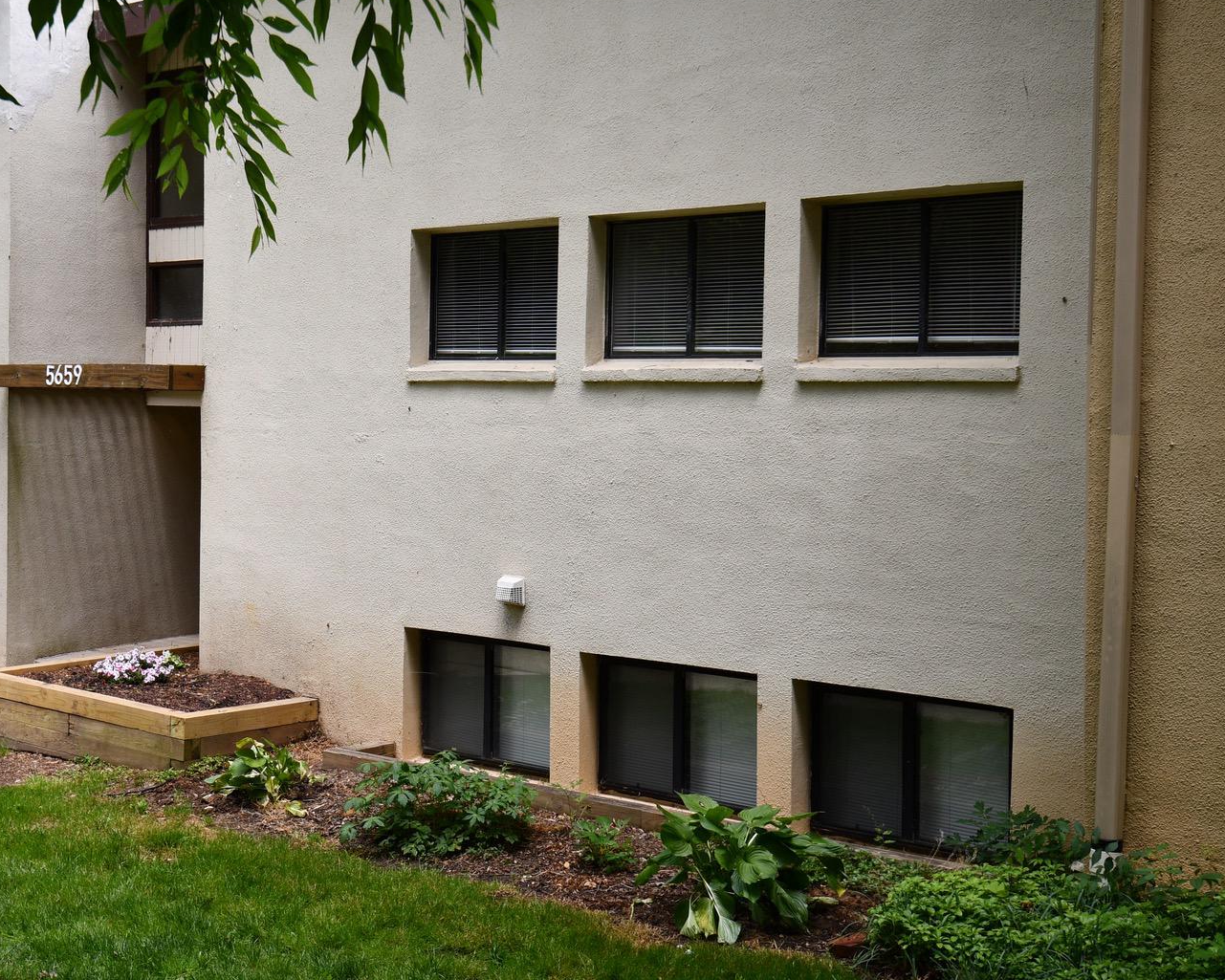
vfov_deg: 33.4
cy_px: 440
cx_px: 347
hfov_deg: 40.3
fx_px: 1632
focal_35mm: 45
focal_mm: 20
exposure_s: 1/160
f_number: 6.3
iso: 100
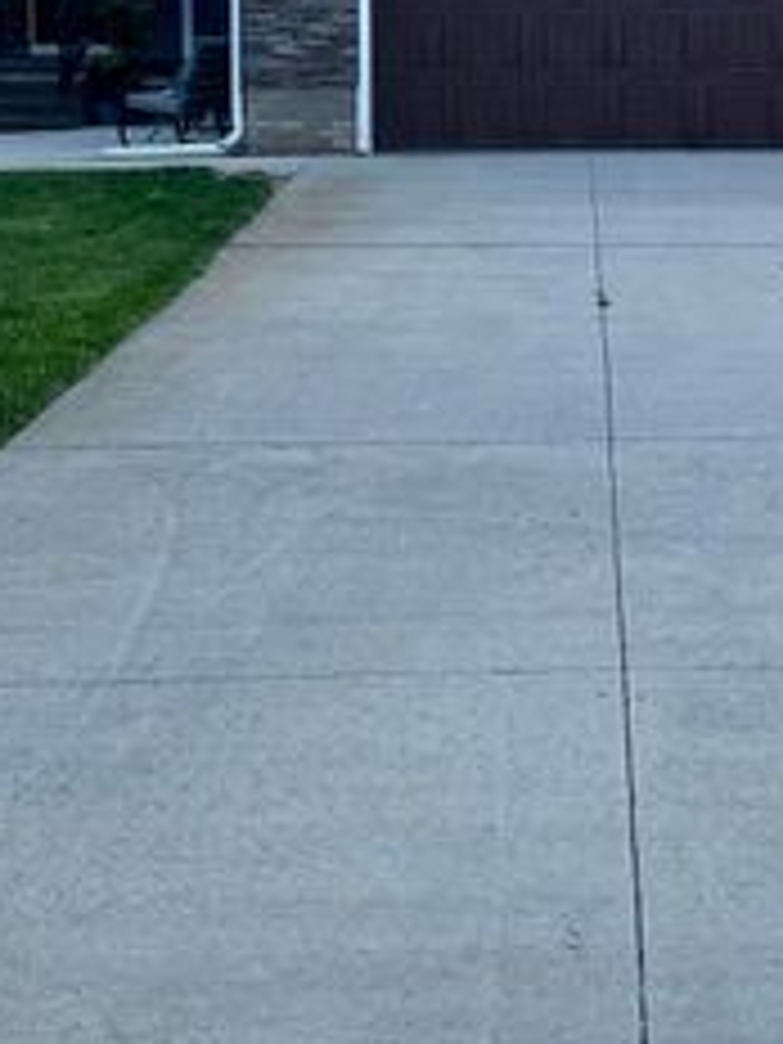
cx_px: 594
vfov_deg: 27.2
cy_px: 110
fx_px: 2081
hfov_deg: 21.1
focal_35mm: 69
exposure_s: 1/121
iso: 80
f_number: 1.78
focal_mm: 6.86
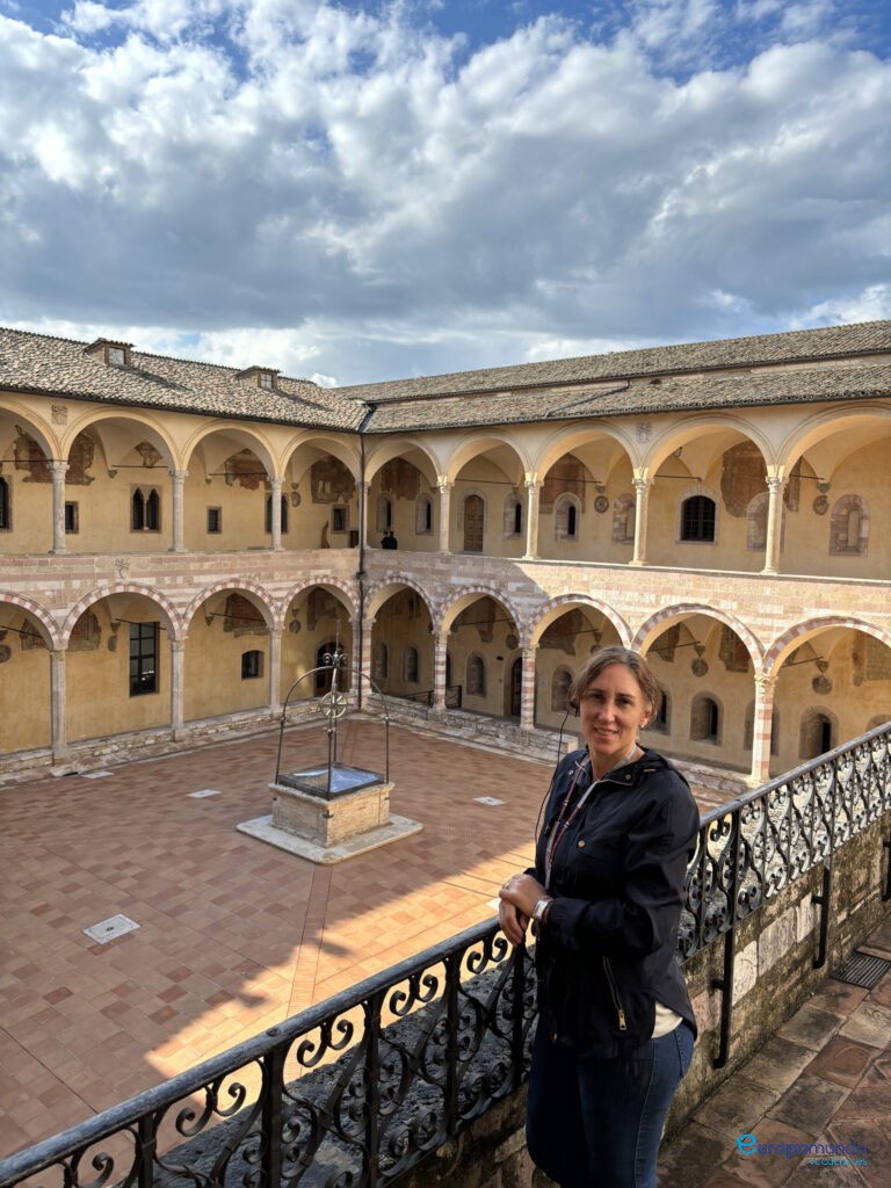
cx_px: 446
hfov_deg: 53.1
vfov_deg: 67.3
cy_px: 594
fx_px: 892
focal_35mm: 26
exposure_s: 1/2062
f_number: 1.6
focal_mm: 5.96
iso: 50
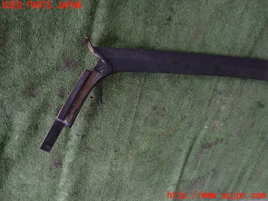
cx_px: 134
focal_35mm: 25
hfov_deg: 69.4
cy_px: 100
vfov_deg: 54.9
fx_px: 194
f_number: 2
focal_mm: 4.5
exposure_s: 1/50
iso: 200
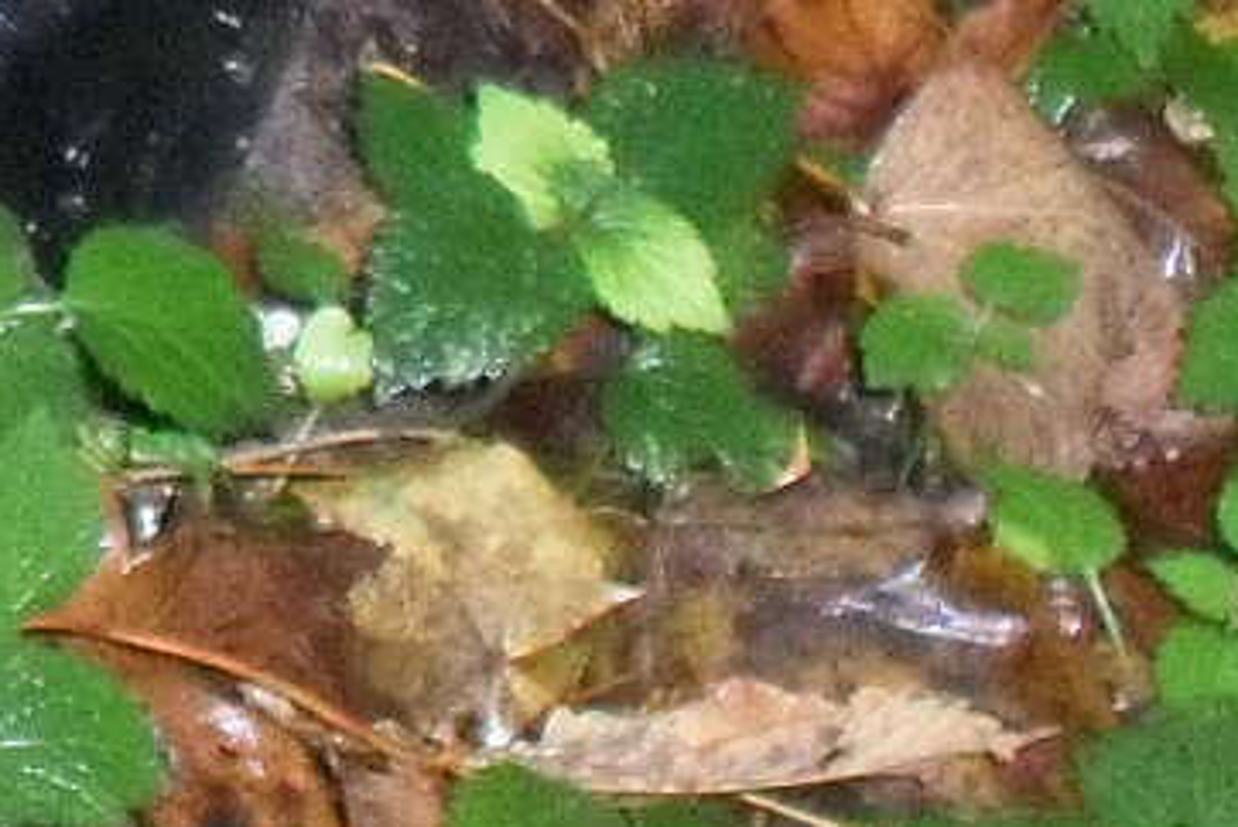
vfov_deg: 4.7
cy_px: -930
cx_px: -886
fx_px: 9912
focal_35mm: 288
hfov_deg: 7.0
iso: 400
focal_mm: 8.7
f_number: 3.9
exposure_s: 1/45
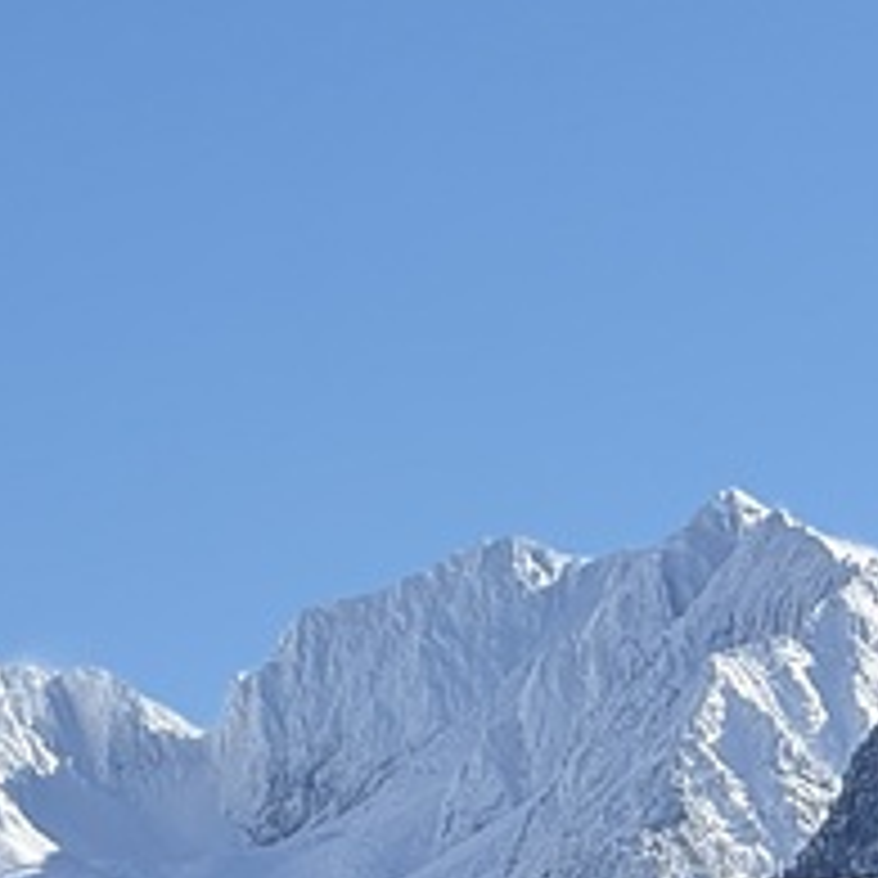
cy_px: 1094
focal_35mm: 427
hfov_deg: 4.1
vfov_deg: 4.1
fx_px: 12253
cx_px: -711
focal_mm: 15.66
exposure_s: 1/2024
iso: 64
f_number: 2.8
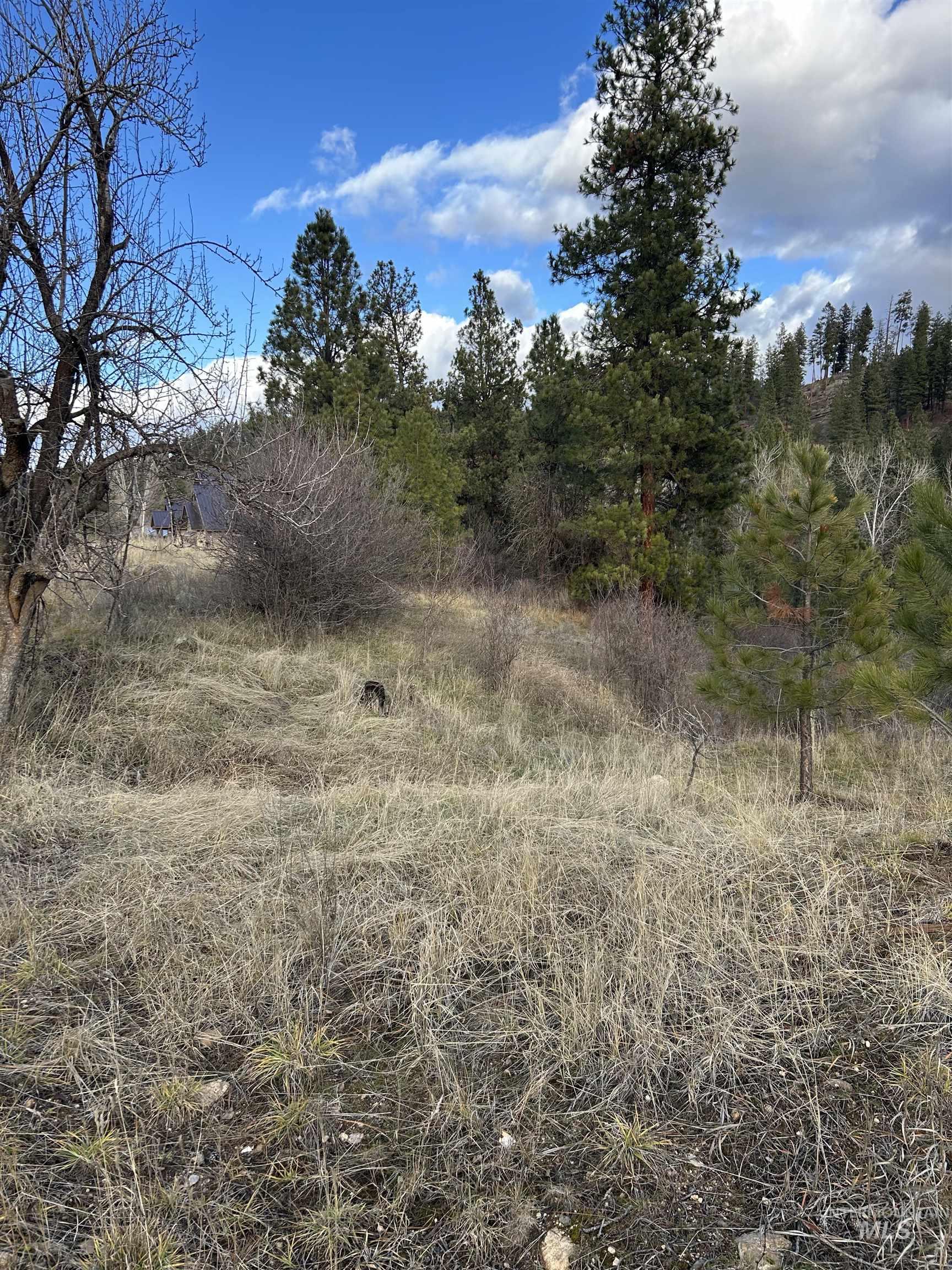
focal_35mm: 26
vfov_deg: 67.3
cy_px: 635
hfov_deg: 53.1
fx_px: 953
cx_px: 476
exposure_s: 1/1009
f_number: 1.5
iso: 50
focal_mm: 5.7
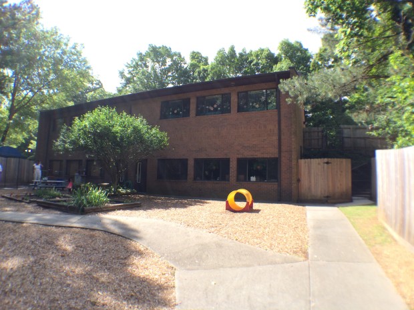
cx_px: 207
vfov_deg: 48.2
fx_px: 347
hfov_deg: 61.7
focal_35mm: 29
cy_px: 155
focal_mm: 4.15
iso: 32
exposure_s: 1/604
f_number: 2.2
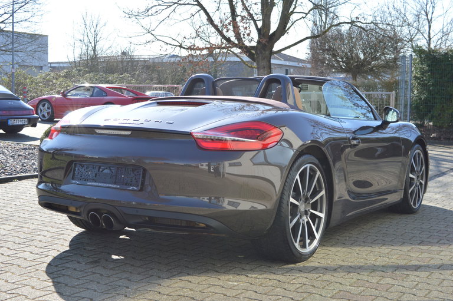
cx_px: 226
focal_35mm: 52
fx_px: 660
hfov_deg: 37.9
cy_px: 150
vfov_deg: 25.7
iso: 100
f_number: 7.1
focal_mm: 35
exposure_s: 1/200
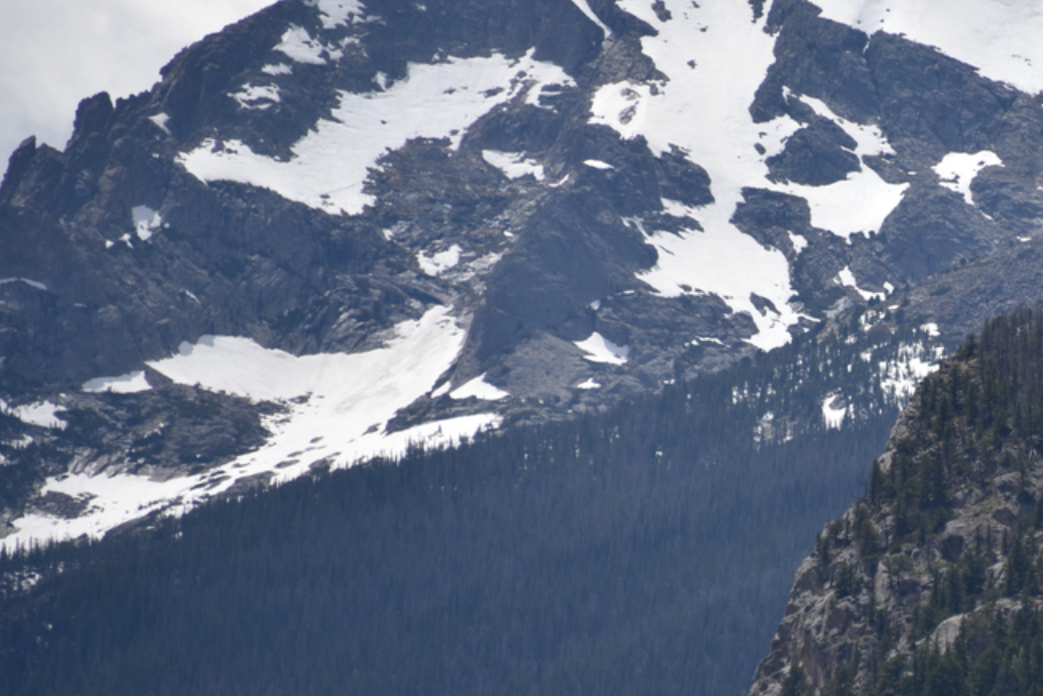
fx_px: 17067
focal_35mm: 589
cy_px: 406
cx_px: 960
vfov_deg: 2.3
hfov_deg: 3.5
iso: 100
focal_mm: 300
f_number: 6.3
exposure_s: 1/640
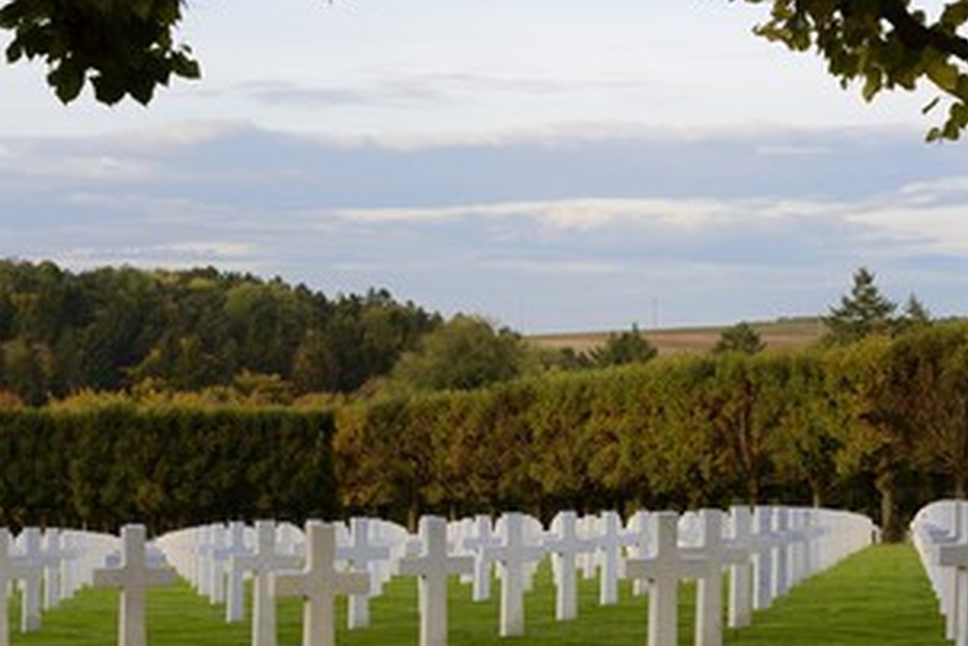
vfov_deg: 12.7
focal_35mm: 108
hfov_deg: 18.9
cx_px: 466
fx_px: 2904
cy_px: 387
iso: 400
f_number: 9
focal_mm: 78
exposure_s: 1/160
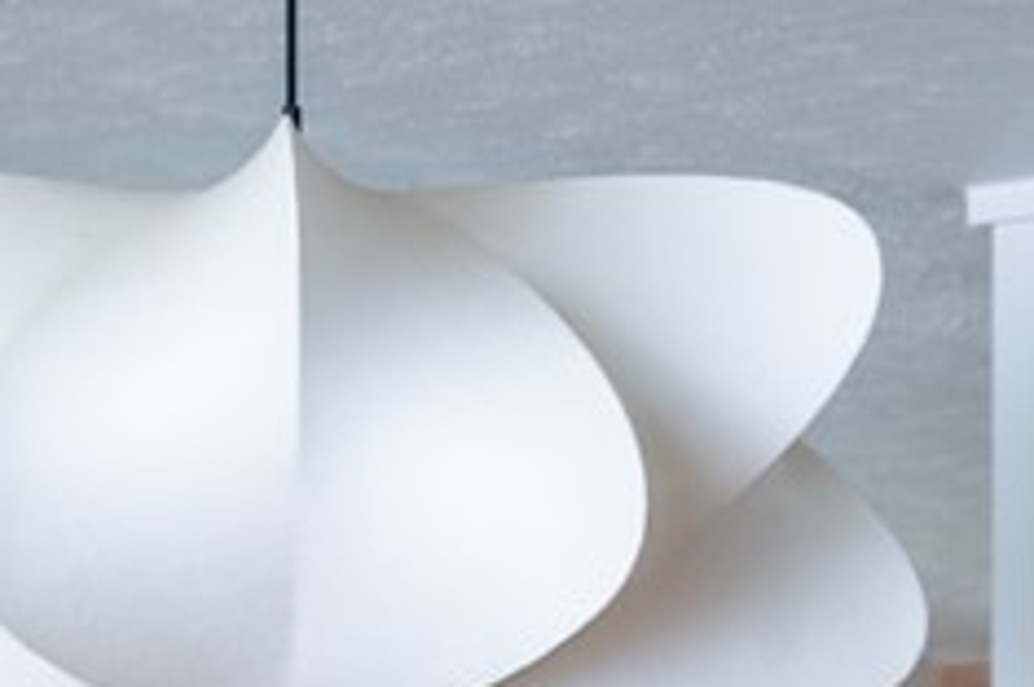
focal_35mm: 185
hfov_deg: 11.0
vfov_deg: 7.1
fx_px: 5306
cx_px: -11
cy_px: 1442
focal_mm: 40
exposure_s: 1/20
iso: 800
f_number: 7.1
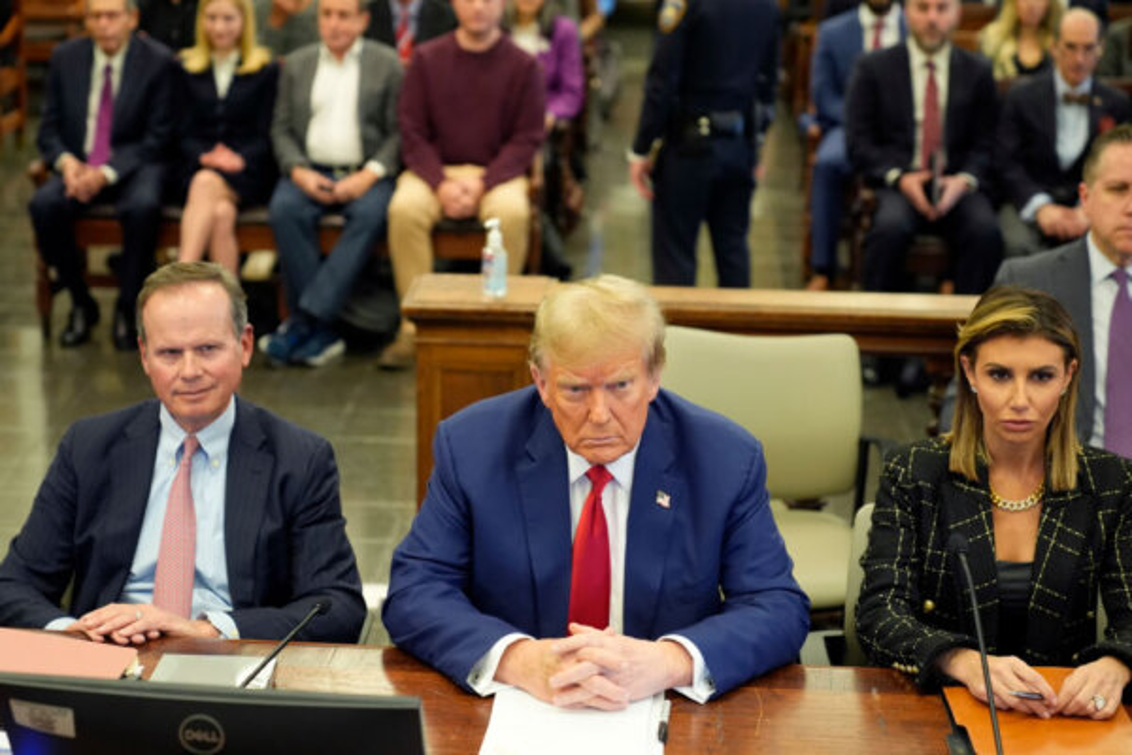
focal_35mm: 68
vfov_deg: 20.0
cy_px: 378
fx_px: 2138
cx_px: 566
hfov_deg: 29.7
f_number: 2.8
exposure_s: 1/200
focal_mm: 68
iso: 3200
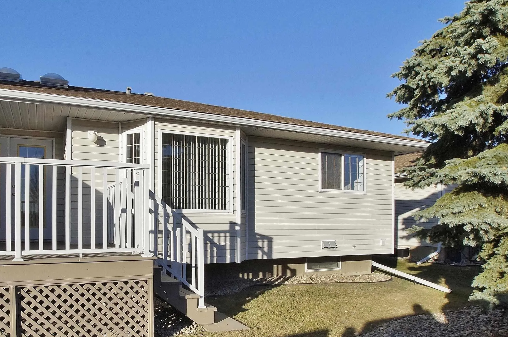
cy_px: 199
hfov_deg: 71.8
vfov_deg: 53.3
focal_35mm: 24
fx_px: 334
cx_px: 161
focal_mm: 11
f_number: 22
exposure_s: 1/80
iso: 400
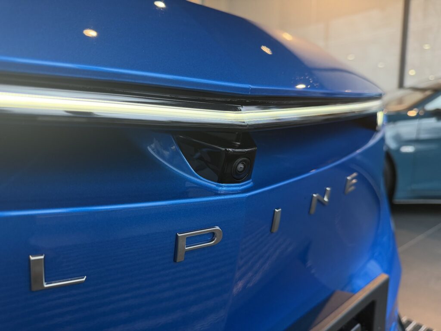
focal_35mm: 24
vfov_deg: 56.8
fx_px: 306
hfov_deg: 71.6
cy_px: 166
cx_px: 220
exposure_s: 1/100
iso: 200
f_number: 1.78
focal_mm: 6.76
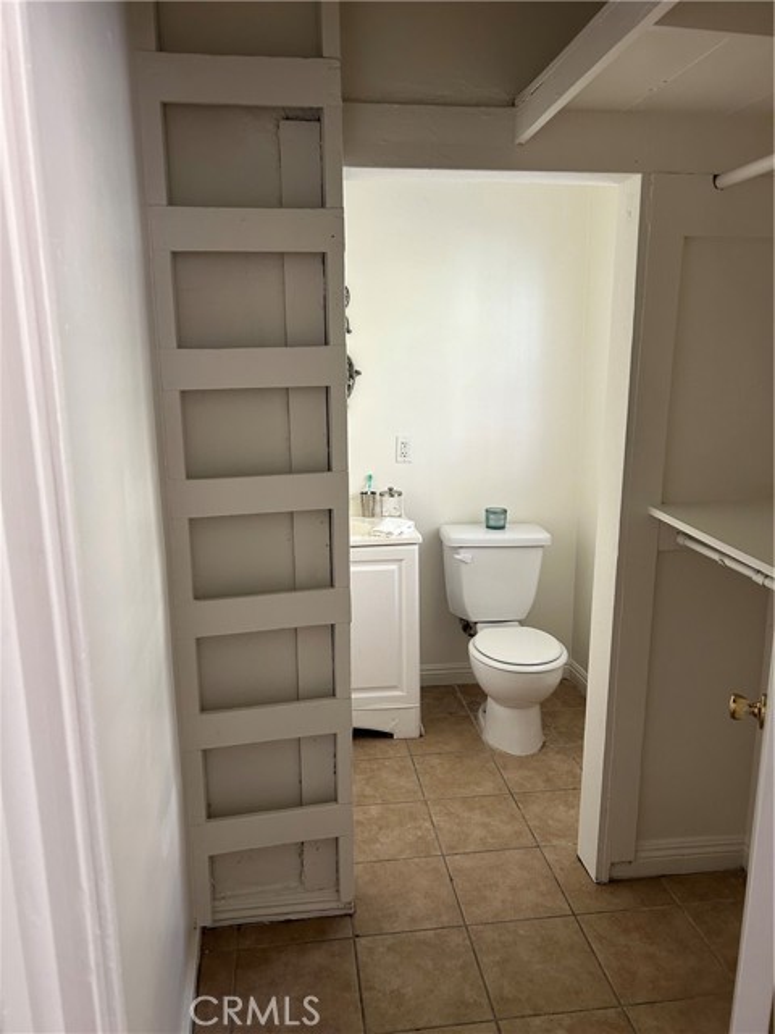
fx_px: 776
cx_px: 388
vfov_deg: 67.3
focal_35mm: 26
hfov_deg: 53.1
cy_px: 517
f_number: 1.5
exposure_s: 1/74
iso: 125
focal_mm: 5.7
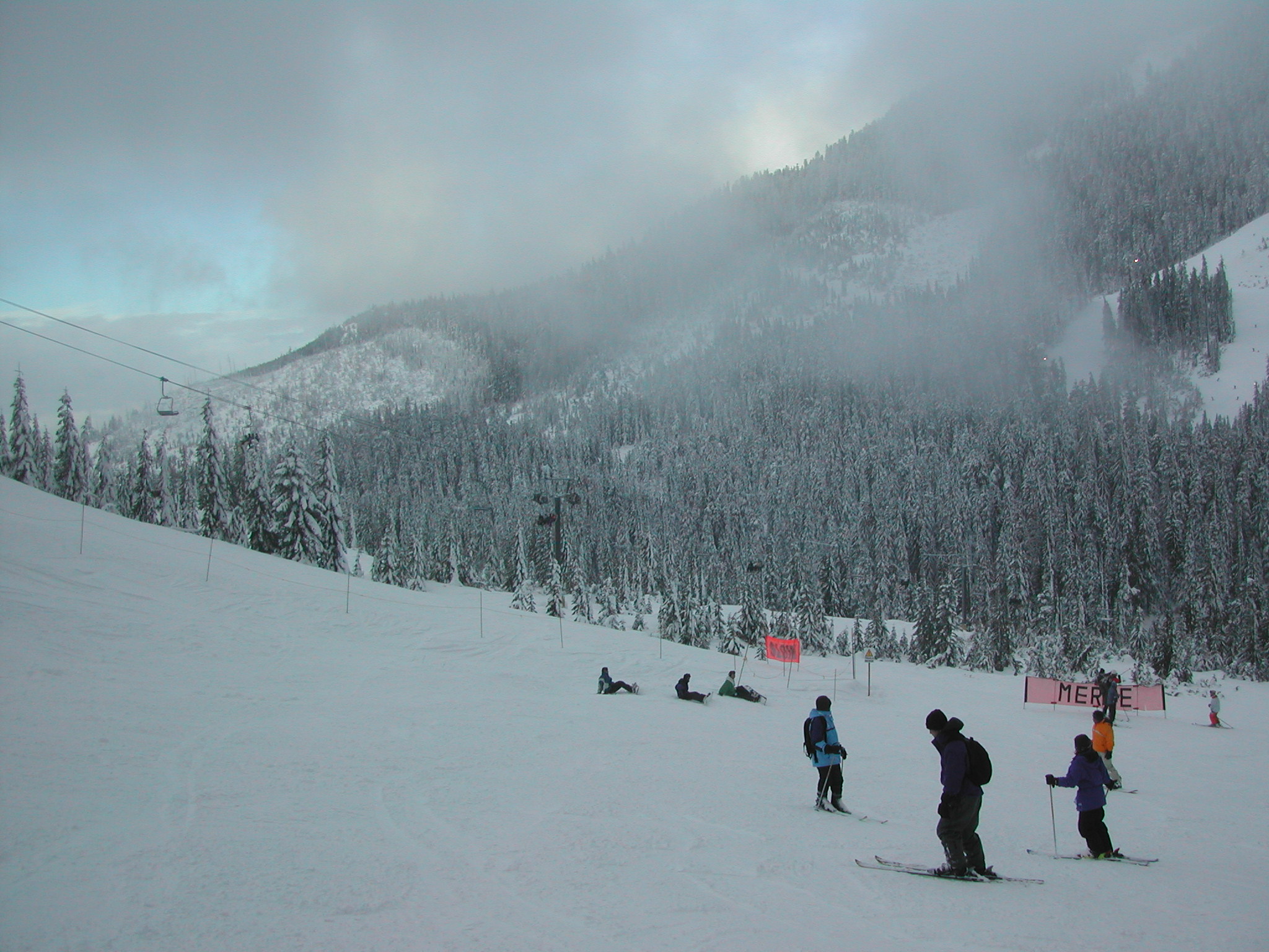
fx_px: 1393
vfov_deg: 37.7
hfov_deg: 49.0
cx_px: 634
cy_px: 476
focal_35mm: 38
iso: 100
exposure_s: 1/504
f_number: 2.8
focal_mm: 8
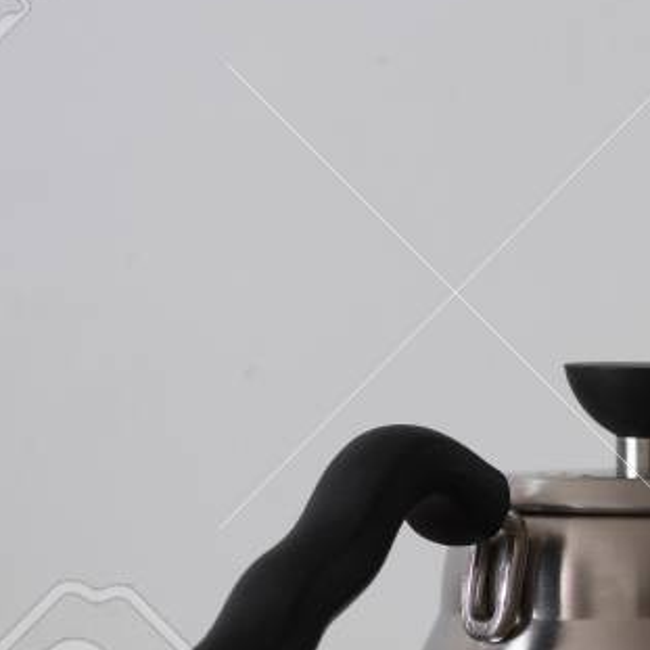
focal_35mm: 373
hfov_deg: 4.6
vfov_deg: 4.7
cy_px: 607
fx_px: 7924
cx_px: 1223
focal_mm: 105
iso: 64
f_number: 5.6
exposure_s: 2
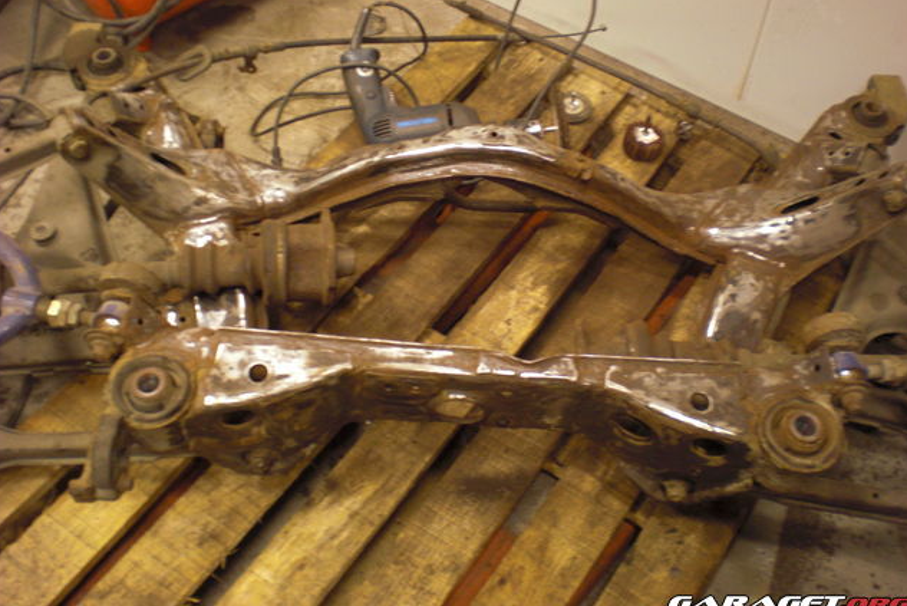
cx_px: 455
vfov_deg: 33.4
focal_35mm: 40
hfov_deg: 48.4
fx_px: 1008
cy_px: 273
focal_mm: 6.3
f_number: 3.1
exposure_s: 1/6
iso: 200
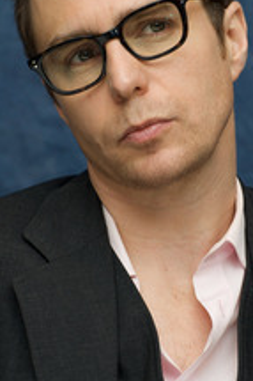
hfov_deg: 5.3
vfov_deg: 7.9
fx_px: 2745
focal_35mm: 260
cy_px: 200
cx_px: 178
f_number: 6.3
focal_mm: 140
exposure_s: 1/80
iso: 400
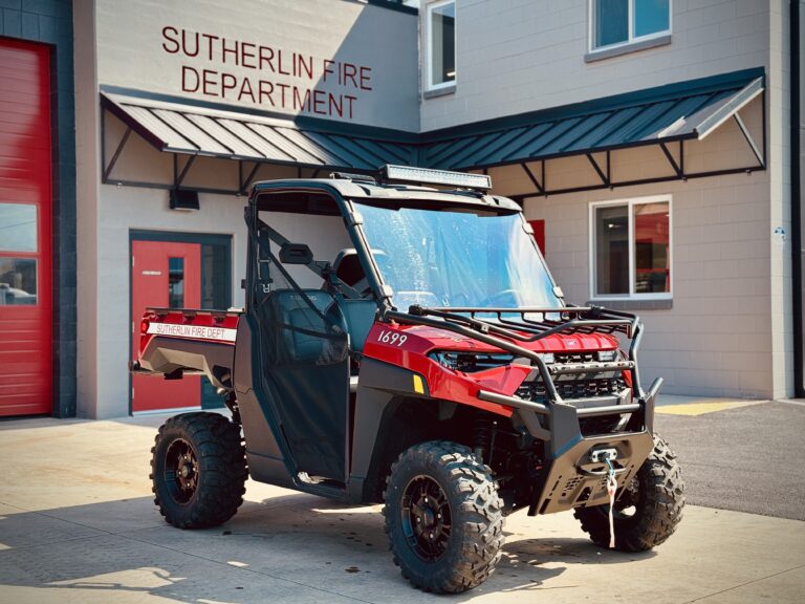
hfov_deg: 39.7
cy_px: 302
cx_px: 402
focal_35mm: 48
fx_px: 1116
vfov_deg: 30.3
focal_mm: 6.76
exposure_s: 1/1724
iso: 64
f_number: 1.78
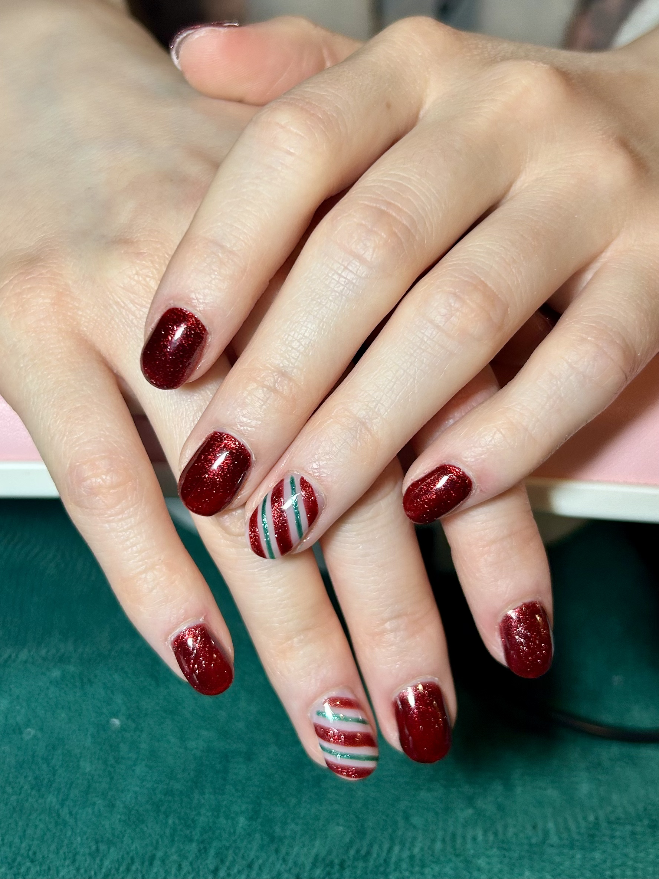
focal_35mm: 26
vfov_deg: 67.3
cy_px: 440
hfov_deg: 53.1
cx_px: 330
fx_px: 660
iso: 80
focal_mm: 5.7
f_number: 1.5
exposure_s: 1/60
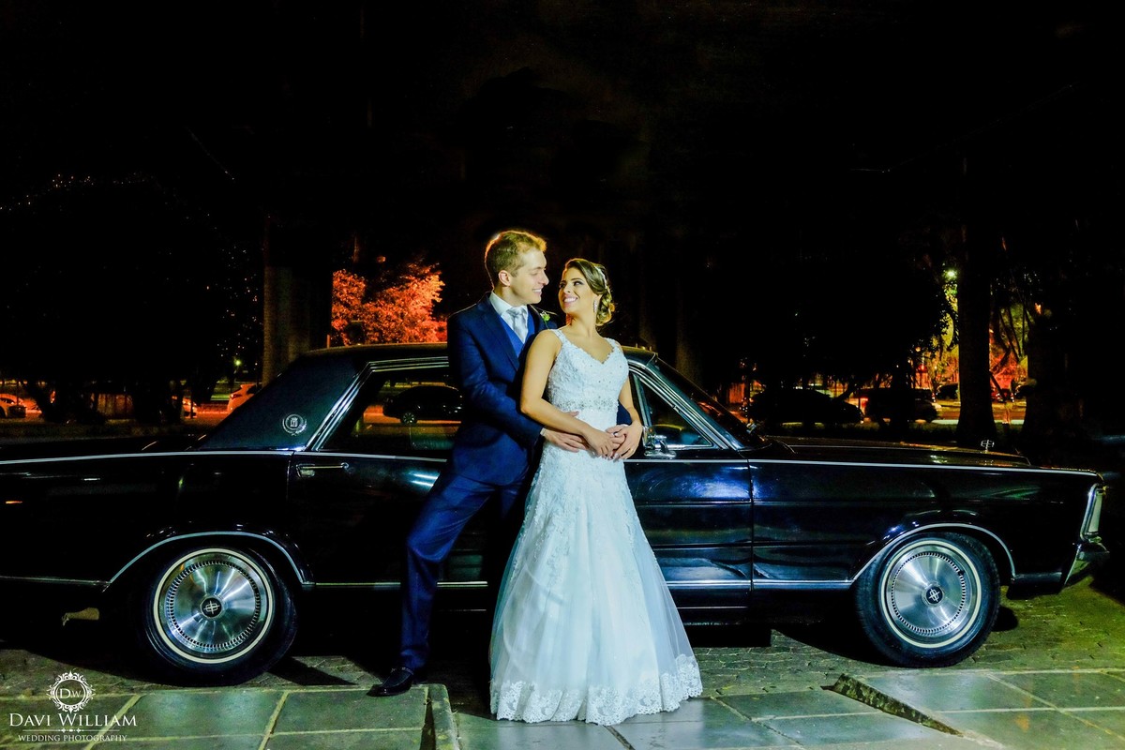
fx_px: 1000
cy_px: 375
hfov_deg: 58.7
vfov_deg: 41.1
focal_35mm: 32
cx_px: 562
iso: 4000
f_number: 3.6
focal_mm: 21.4
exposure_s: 1/50
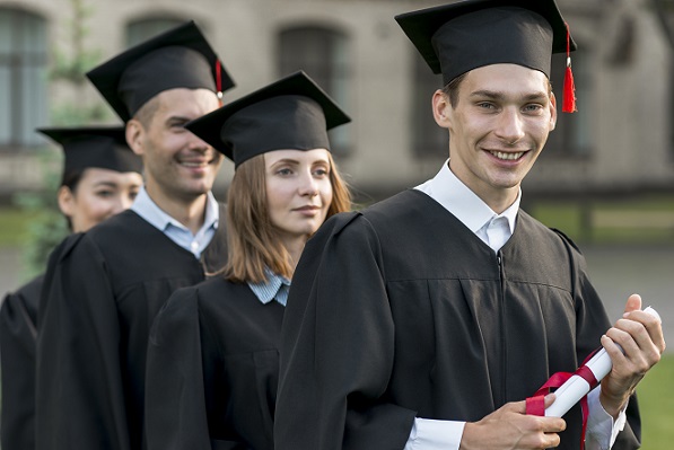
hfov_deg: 23.9
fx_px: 1592
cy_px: 225
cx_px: 337
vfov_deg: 16.1
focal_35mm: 85
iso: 320
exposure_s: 1/400
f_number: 3.2
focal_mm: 85
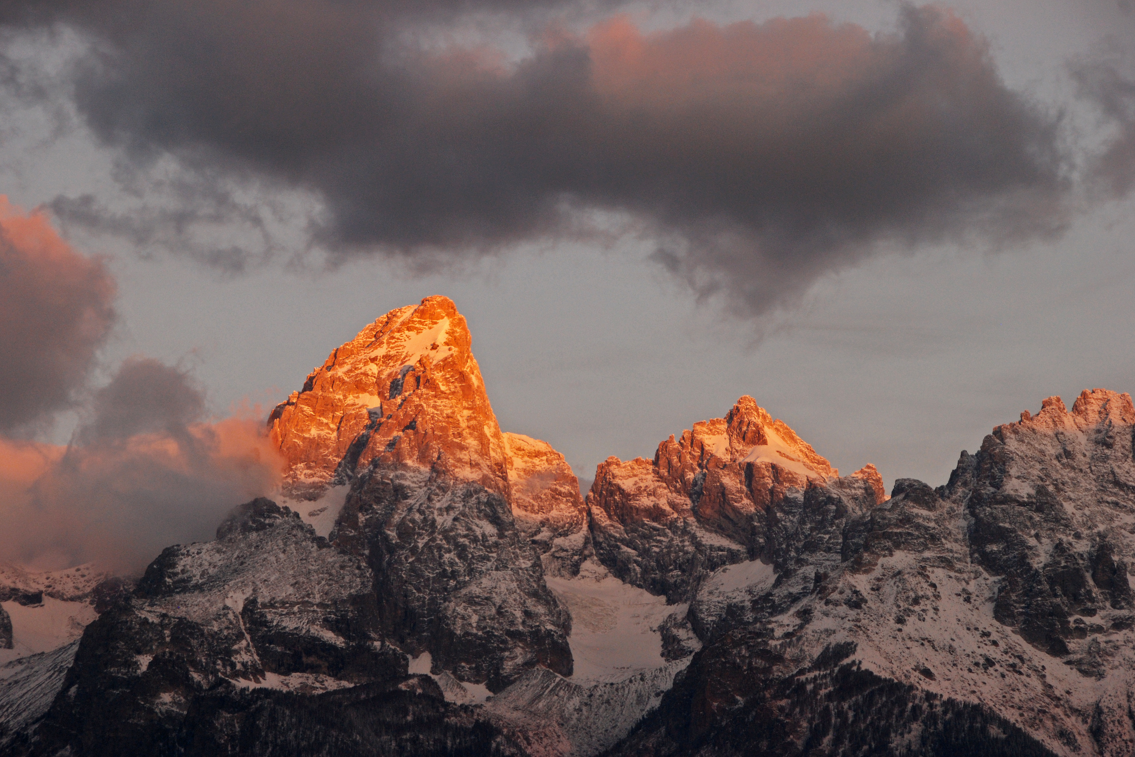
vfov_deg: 9.6
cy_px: 382
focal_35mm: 144
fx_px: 4524
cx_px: 570
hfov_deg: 14.3
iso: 400
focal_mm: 95
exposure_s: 1/125
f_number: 9
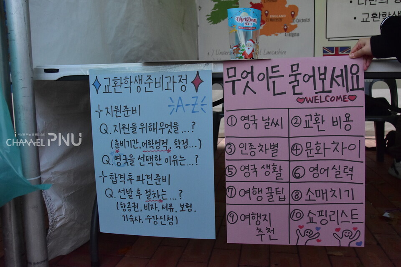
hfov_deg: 61.9
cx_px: 200
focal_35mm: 30
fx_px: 334
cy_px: 134
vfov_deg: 43.6
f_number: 5.6
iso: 1600
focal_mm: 20
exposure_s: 1/1600
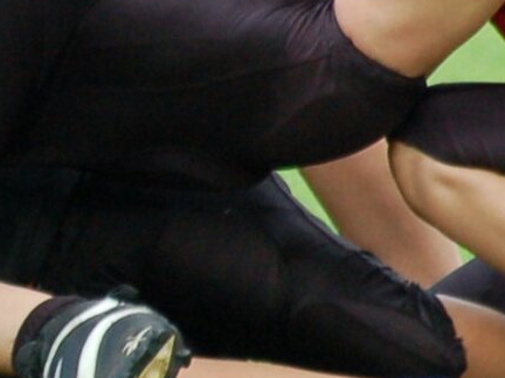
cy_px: 274
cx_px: -264
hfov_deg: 1.4
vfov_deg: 1.0
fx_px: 20868
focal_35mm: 1430
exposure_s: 1/400
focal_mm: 195
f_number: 5
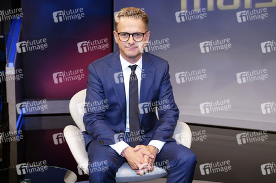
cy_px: 92
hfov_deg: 45.5
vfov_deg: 31.1
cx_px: 138
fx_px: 329
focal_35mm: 43
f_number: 5.6
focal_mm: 43
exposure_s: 1/125
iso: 2000
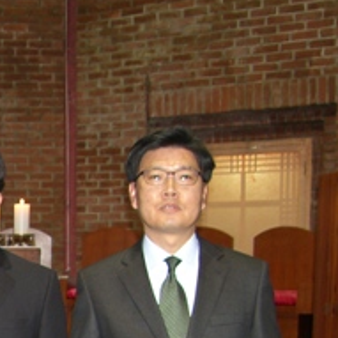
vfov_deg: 19.5
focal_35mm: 83
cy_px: 418
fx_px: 917
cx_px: -99
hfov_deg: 19.3
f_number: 2.2
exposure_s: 1/30
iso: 64
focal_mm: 7.4
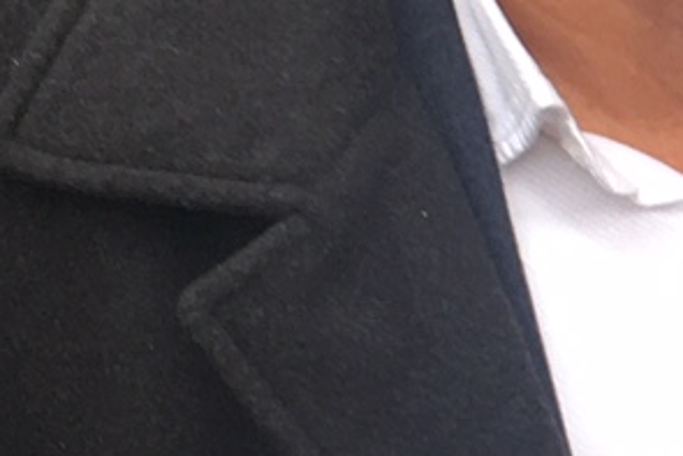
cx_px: 1401
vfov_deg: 6.7
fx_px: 3910
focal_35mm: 206
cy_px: 157
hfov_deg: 9.3
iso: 25
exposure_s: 1/50
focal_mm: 4.15
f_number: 2.2
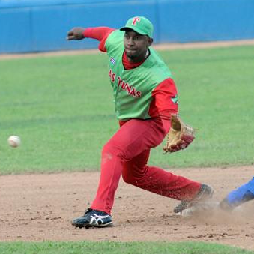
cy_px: 121
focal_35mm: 451
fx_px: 3744
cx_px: 190
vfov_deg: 3.9
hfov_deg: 3.9
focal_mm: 200
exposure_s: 1/1250
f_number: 3.5
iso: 800
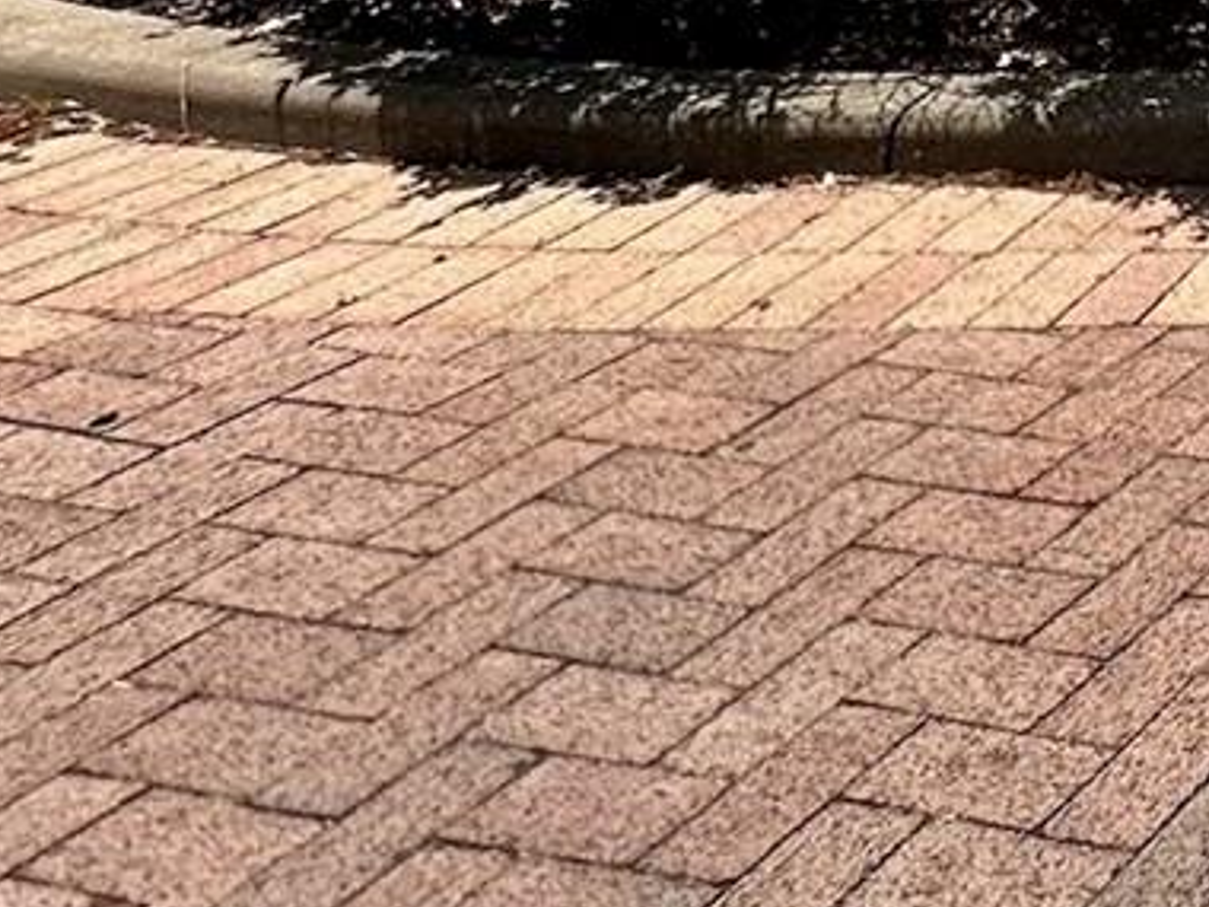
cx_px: 2393
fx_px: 2061
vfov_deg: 19.2
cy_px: -697
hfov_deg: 19.4
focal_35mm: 59
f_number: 2.2
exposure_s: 1/1984
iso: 50
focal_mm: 2.22
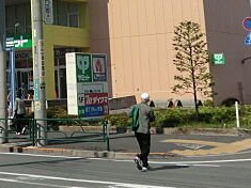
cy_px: -52
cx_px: -4
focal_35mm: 79
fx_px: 573
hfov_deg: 23.6
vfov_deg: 17.5
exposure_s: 1/320
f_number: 7.9
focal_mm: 5.2
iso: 80
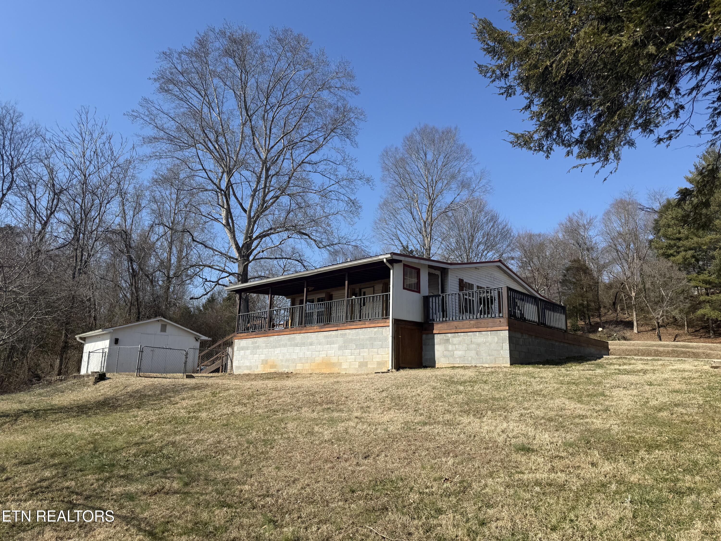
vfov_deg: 56.8
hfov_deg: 71.6
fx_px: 500
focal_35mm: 24
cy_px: 270
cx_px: 360
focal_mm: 6.76
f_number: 1.78
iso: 80
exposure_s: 1/4167
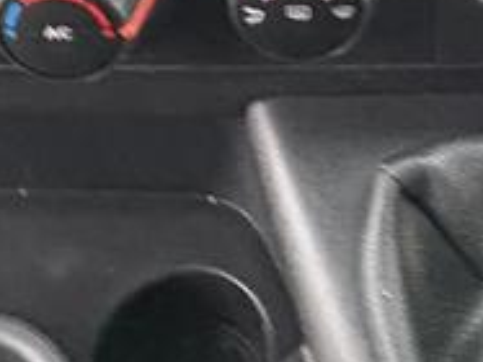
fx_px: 934
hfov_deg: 28.8
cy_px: -328
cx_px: 320
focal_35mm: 67
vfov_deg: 17.1
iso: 1000
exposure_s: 1/35
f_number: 2.2
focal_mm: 2.22
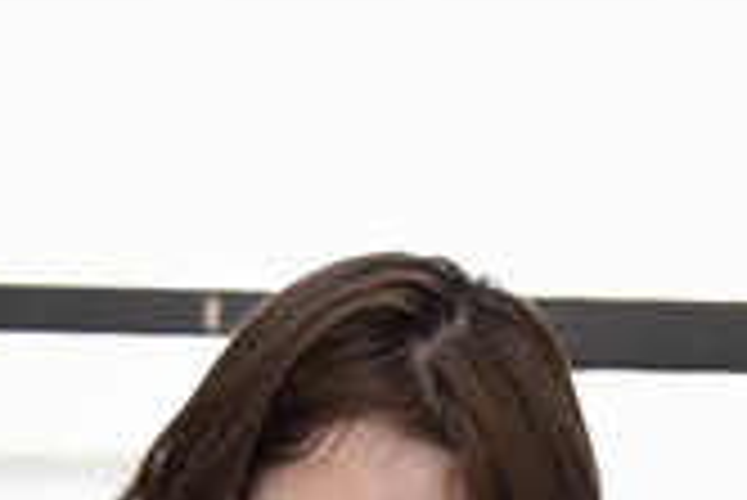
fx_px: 4299
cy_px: 1257
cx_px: 1008
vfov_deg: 6.3
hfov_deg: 9.7
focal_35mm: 207
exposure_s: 1/160
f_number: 5
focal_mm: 40
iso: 1600
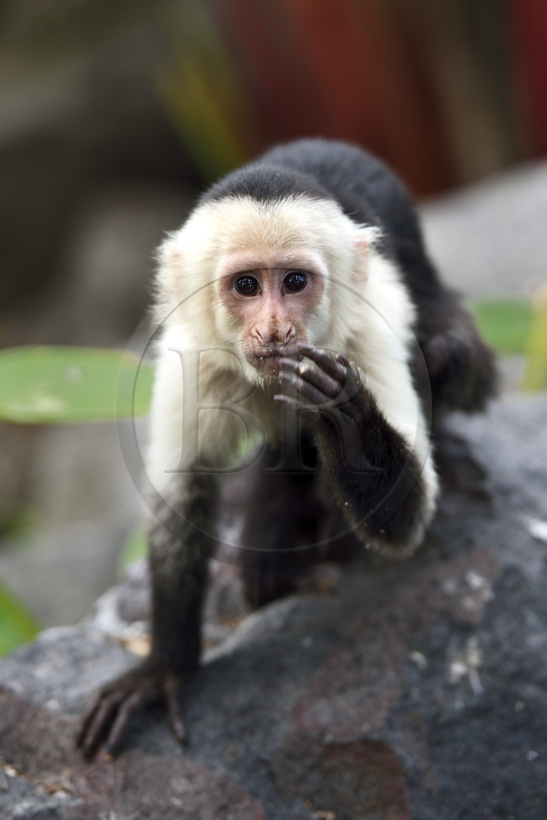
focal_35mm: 155
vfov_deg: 13.2
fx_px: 3532
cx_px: 274
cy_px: 410
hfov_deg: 8.9
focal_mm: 155
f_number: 3.2
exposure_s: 1/320
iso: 200
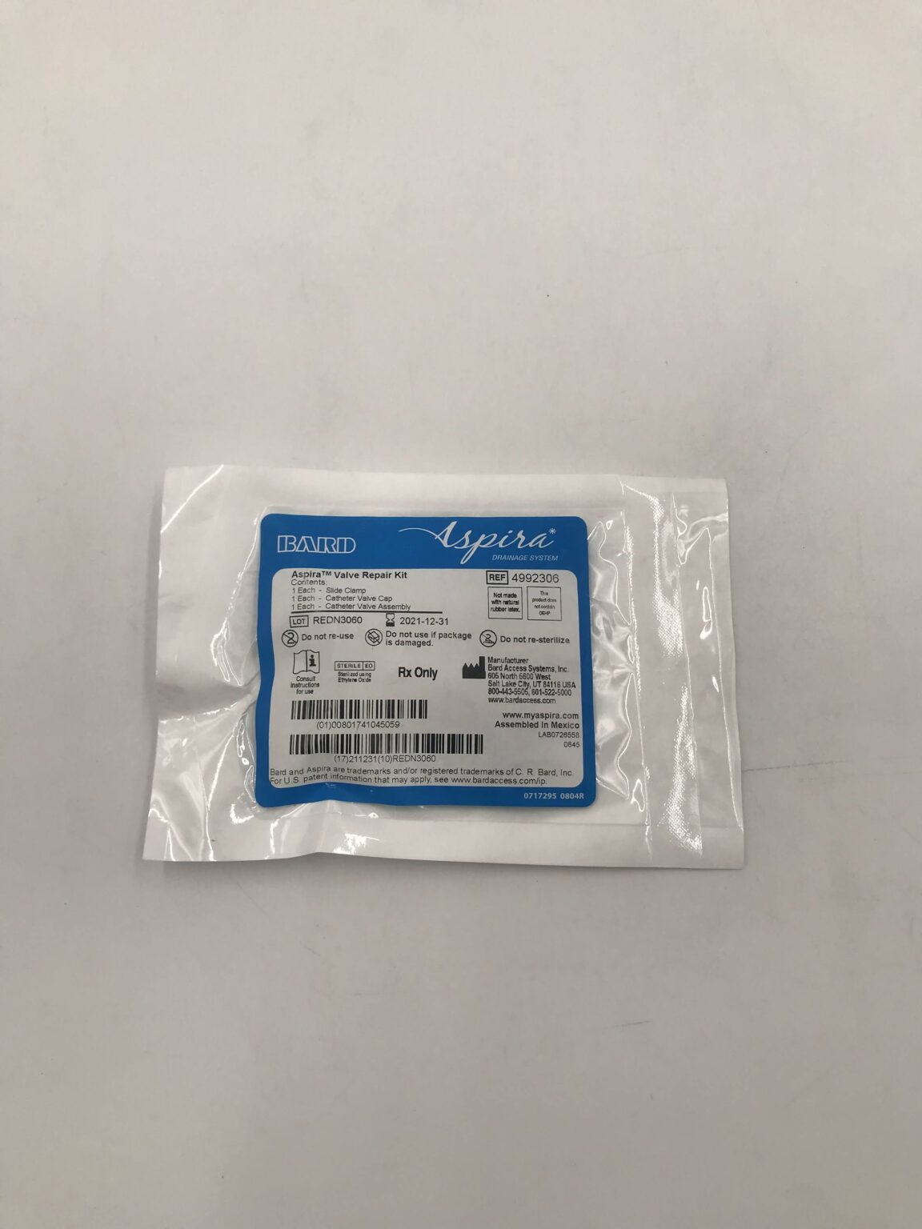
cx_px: 461
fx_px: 994
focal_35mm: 28
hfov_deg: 49.7
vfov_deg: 63.4
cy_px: 614
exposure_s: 1/232
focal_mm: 3.99
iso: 20
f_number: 1.8
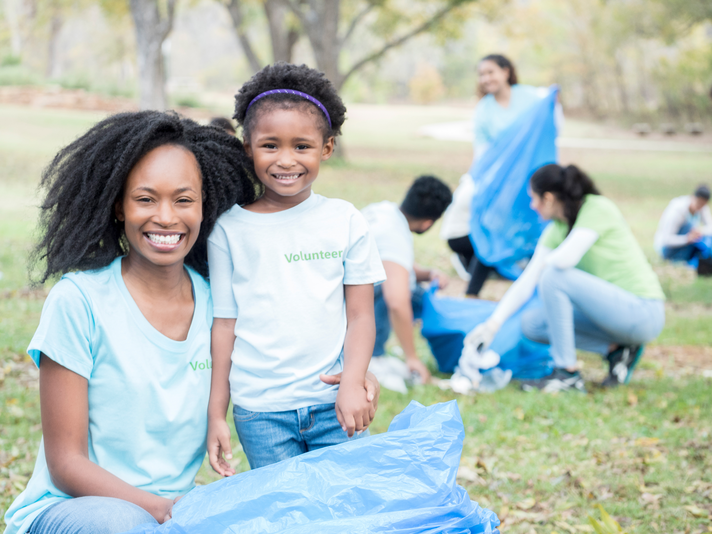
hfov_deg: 16.7
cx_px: 356
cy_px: 267
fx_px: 2427
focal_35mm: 118
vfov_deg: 12.6
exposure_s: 1/250
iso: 800
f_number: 3.5
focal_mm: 59
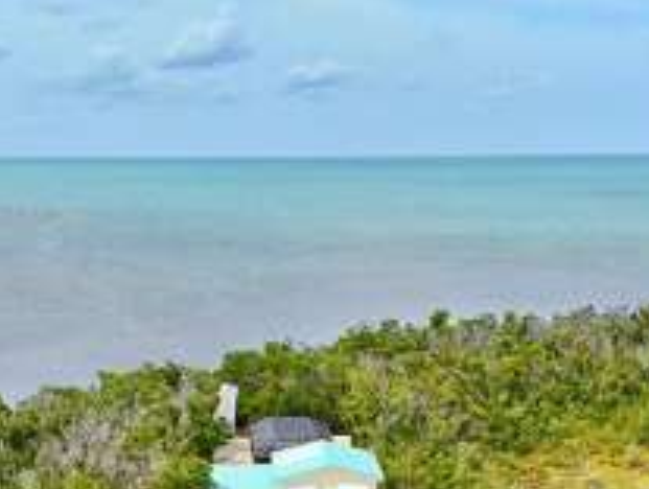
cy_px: 643
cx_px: 306
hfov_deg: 24.7
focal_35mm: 79
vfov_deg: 17.5
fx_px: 1484
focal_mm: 4.5
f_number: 2.8
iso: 100
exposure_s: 1/970
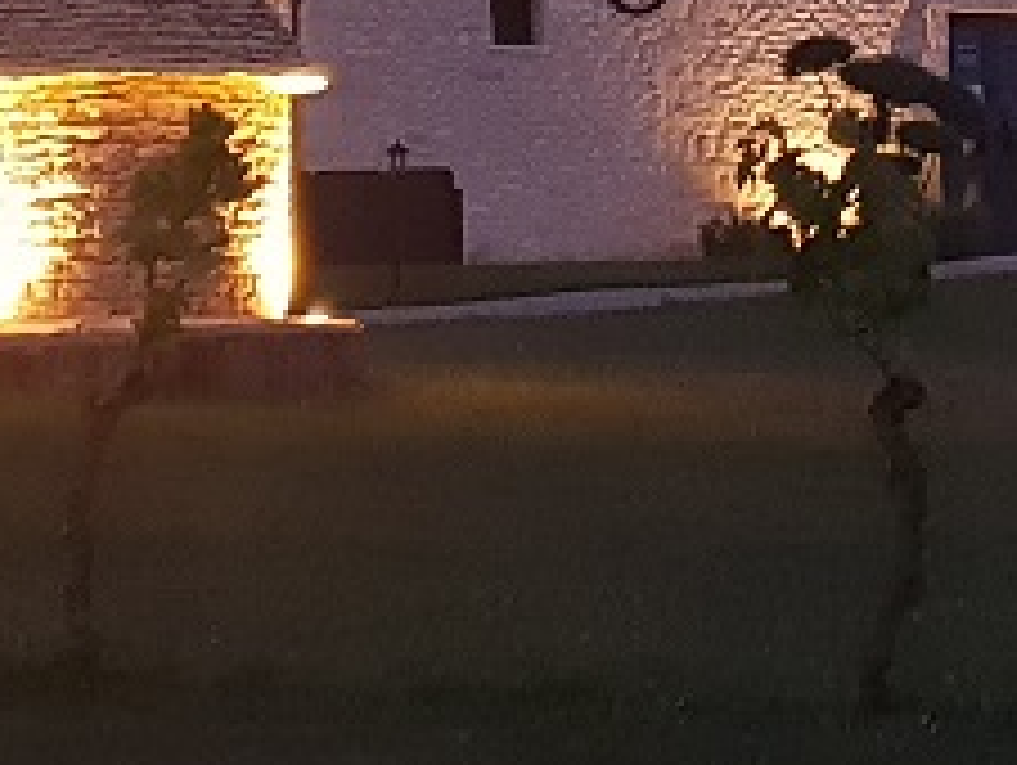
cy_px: -302
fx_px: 2706
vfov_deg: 15.2
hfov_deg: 20.6
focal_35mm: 92
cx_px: 1022
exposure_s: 1/10
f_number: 1.5
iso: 500
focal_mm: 4.3
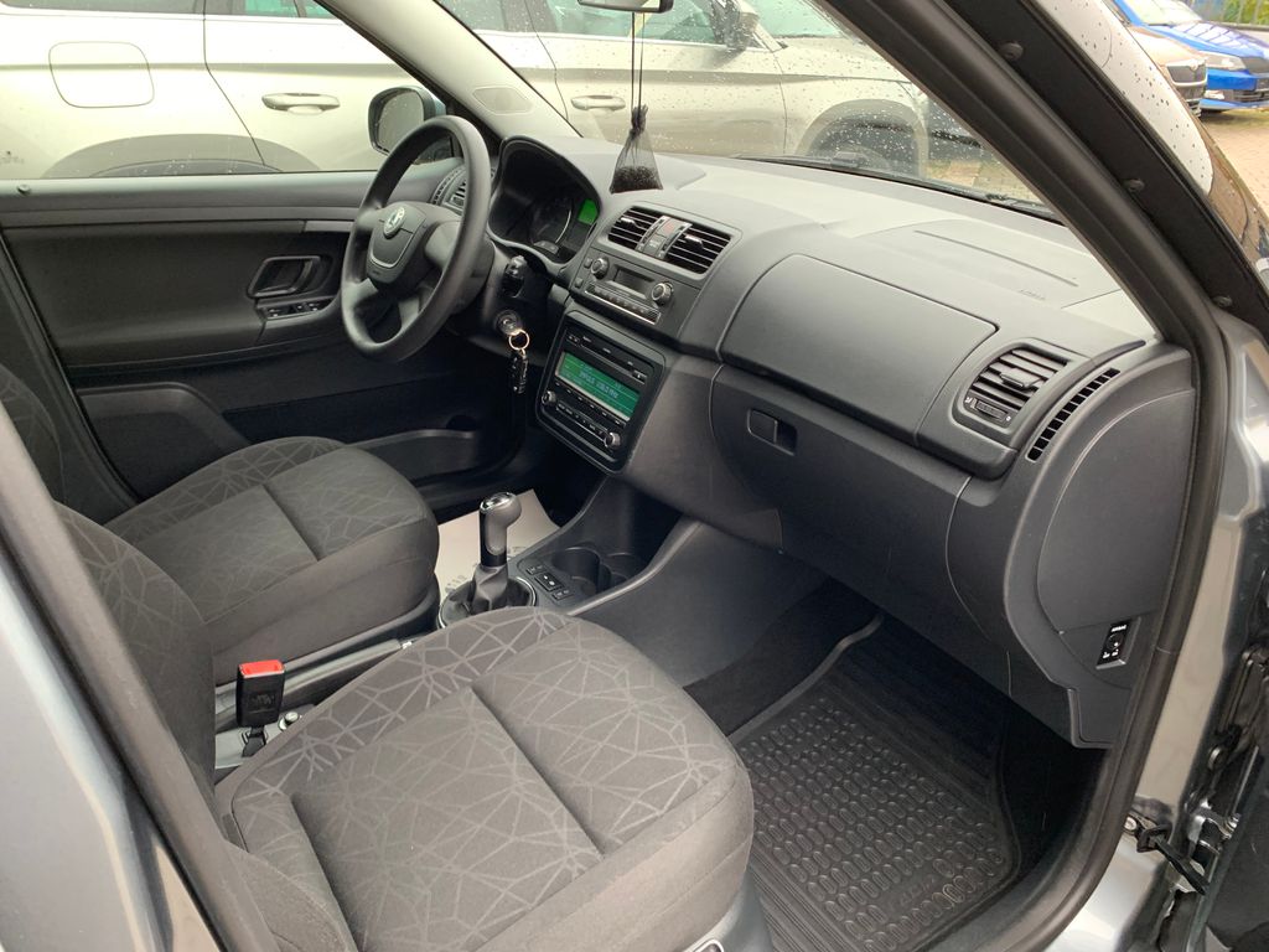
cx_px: 634
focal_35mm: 26
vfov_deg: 53.1
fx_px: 953
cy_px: 476
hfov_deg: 67.3
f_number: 1.8
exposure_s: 1/60
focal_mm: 4.25
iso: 160
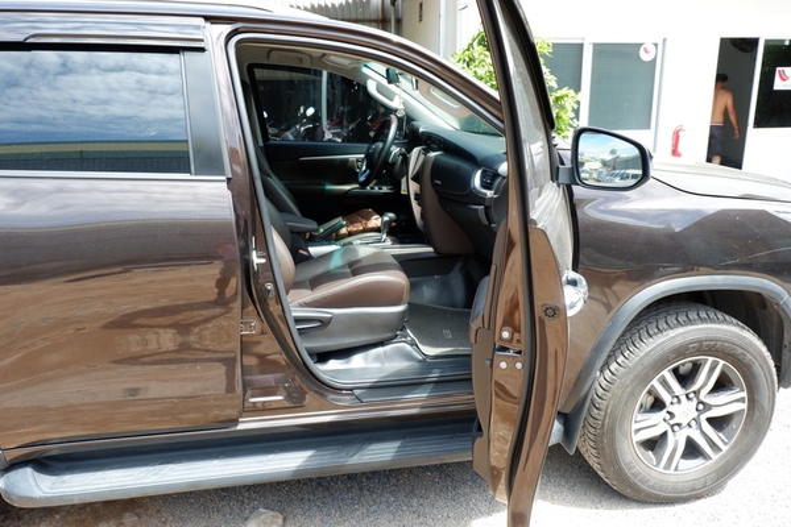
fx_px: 593
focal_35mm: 27
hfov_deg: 67.4
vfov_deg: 47.9
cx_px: 396
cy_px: 264
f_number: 5
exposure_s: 1/125
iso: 200
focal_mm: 18.2
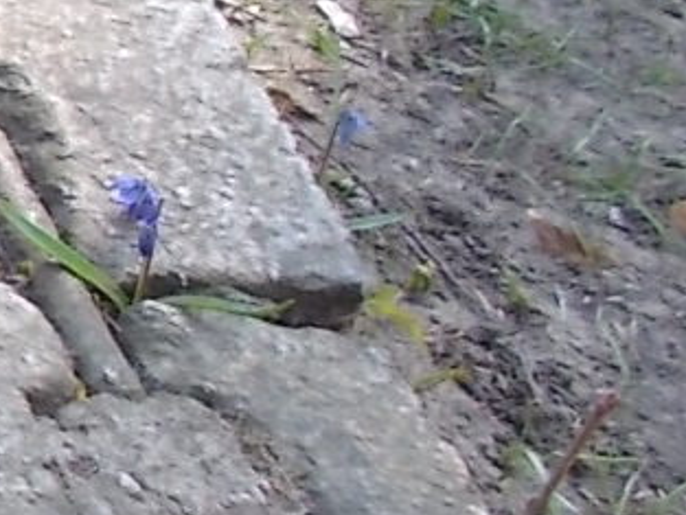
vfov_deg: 11.0
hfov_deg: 11.9
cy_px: -20
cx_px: -993
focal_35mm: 133
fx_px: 2637
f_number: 3.2
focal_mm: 4.6
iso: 80
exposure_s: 1/160
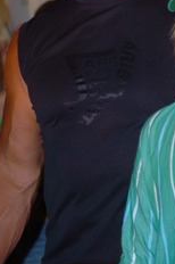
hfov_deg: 7.6
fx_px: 1324
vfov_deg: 11.3
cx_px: 123
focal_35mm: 181
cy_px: 47
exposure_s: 1/60
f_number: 4
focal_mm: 70
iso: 200
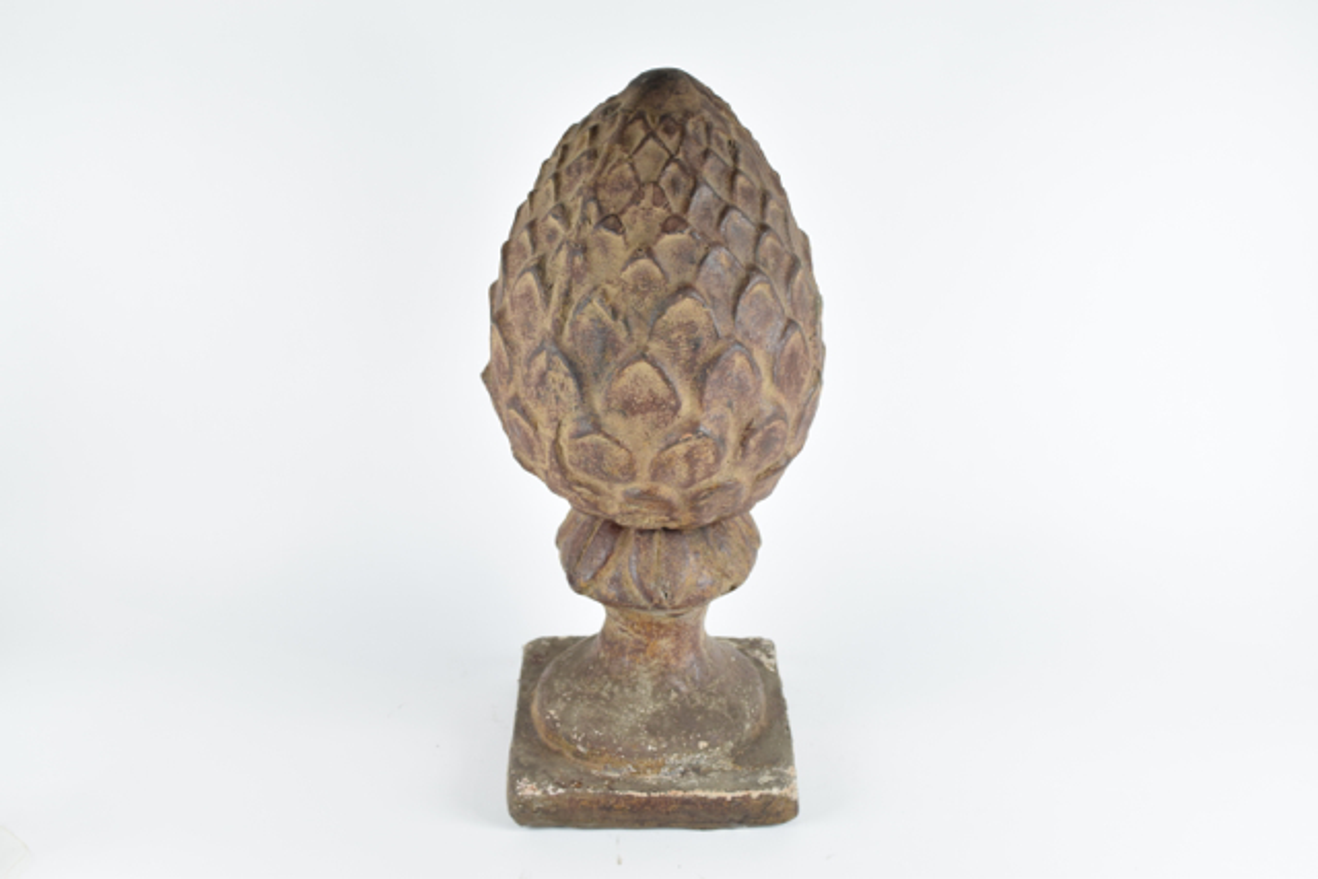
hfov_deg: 43.6
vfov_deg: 29.9
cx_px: 659
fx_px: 1648
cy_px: 440
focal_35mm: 45
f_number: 6.3
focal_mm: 30
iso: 400
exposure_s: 1/125
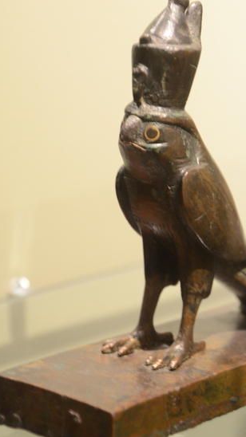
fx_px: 1543
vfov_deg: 16.1
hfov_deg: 9.1
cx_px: 173
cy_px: 188
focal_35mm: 133
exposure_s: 1/5
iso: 1000
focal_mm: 70
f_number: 5.3
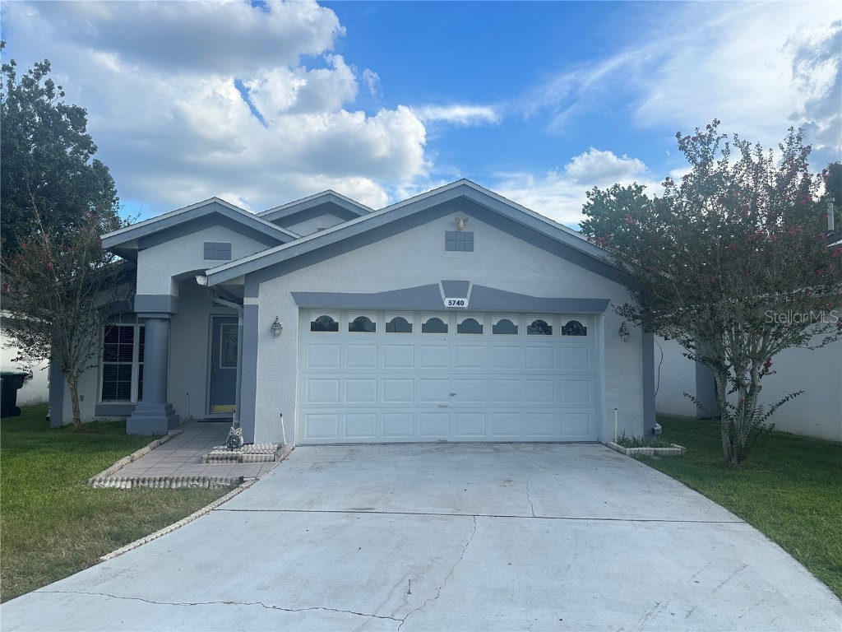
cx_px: 421
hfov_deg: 71.6
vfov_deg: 56.8
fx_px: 584
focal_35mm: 24
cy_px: 316
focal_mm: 6.86
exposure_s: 1/2155
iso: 80
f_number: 1.78
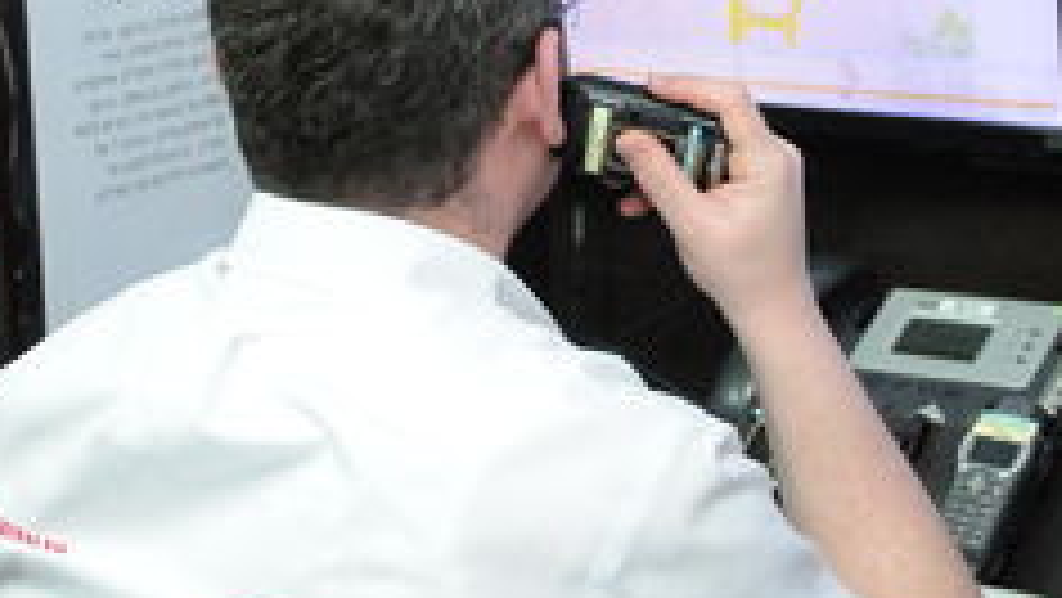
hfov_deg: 22.9
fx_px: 2617
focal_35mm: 93
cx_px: 585
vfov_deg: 13.0
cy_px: 142
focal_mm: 35
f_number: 4.5
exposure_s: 1/160
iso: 3200
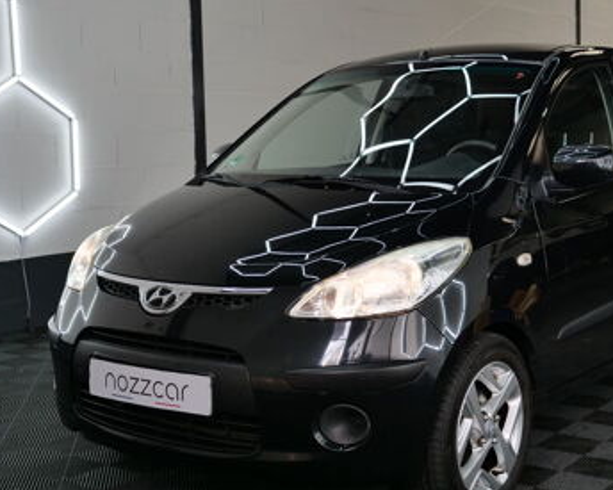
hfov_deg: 31.3
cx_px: 380
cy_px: 217
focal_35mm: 60
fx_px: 1088
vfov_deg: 25.4
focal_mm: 22
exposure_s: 1/100
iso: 200
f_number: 3.3
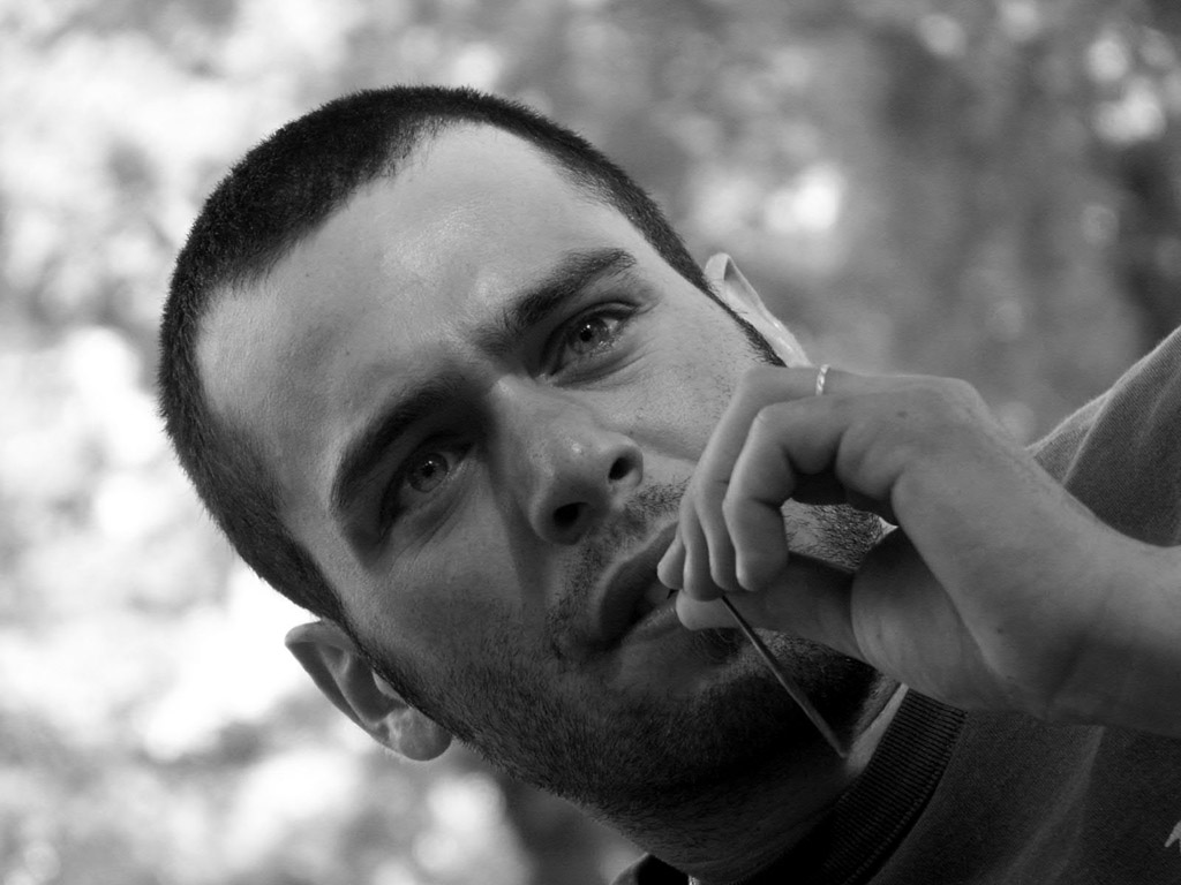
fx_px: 6005
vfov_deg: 8.4
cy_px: 442
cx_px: 590
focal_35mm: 176
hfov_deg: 11.2
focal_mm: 44.63
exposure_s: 1/180
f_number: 3.5
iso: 200
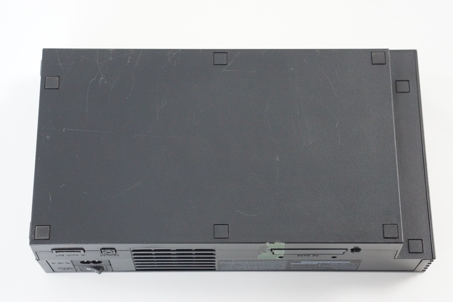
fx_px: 944
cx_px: 226
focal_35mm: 75
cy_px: 151
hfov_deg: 27.0
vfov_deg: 18.2
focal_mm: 50
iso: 1600
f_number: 6.3
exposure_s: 1/60
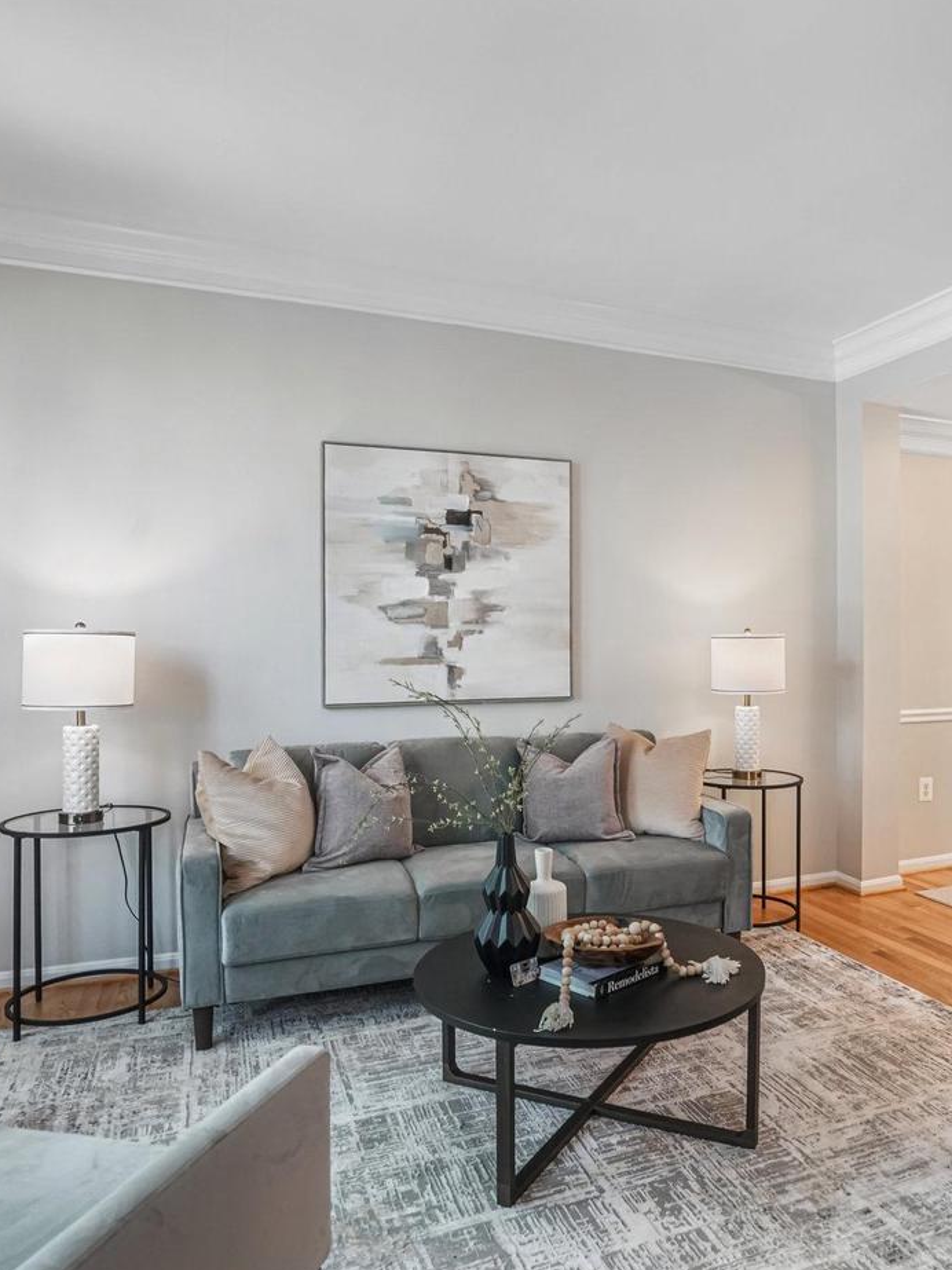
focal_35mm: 24
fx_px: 880
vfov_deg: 71.6
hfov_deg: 55.5
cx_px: 645
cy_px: 618
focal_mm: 16
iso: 1250
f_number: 8
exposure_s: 1/500
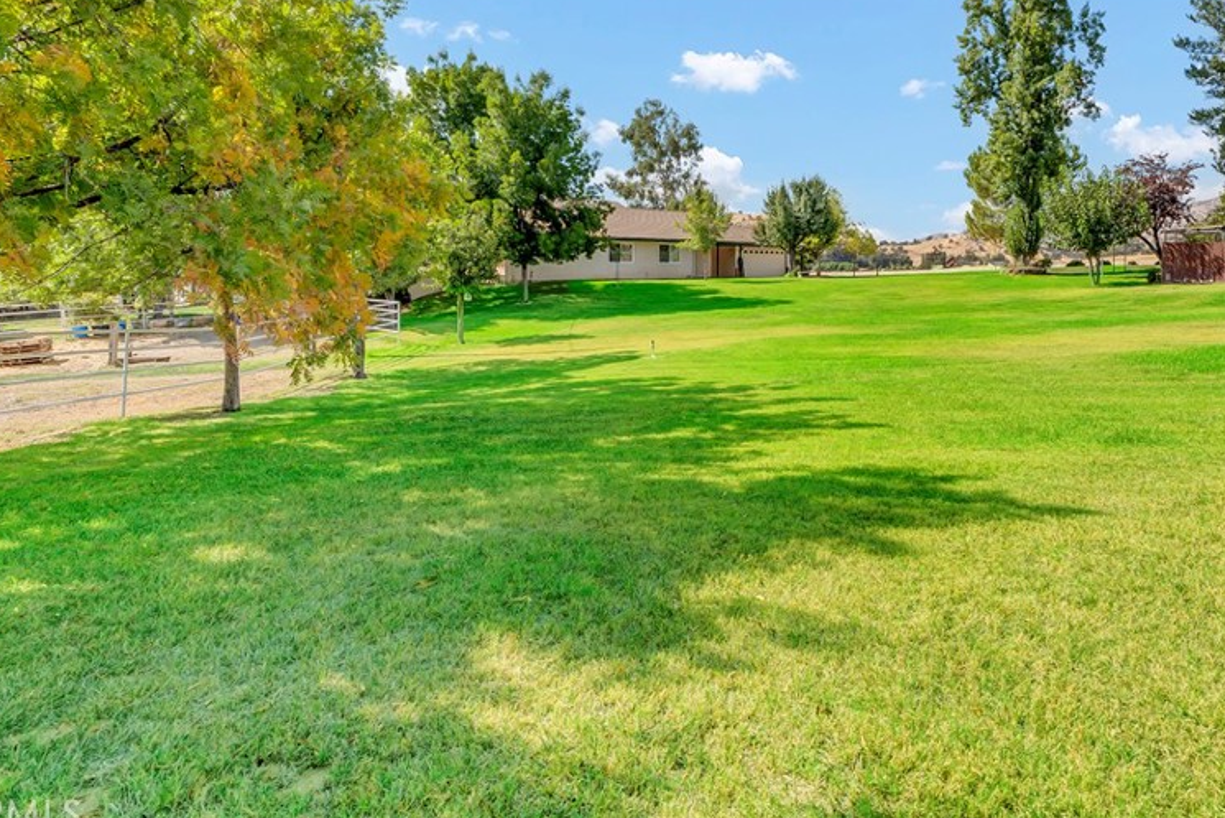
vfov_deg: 56.1
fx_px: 749
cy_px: 275
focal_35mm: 22
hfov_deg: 78.2
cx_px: 687
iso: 80
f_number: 10
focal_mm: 16
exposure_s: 1/125
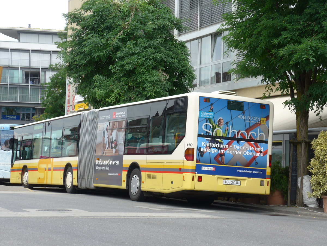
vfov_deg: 17.2
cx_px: 164
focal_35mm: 86
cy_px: 123
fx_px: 812
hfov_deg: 22.8
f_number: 4.5
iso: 80
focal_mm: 17
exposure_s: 1/320
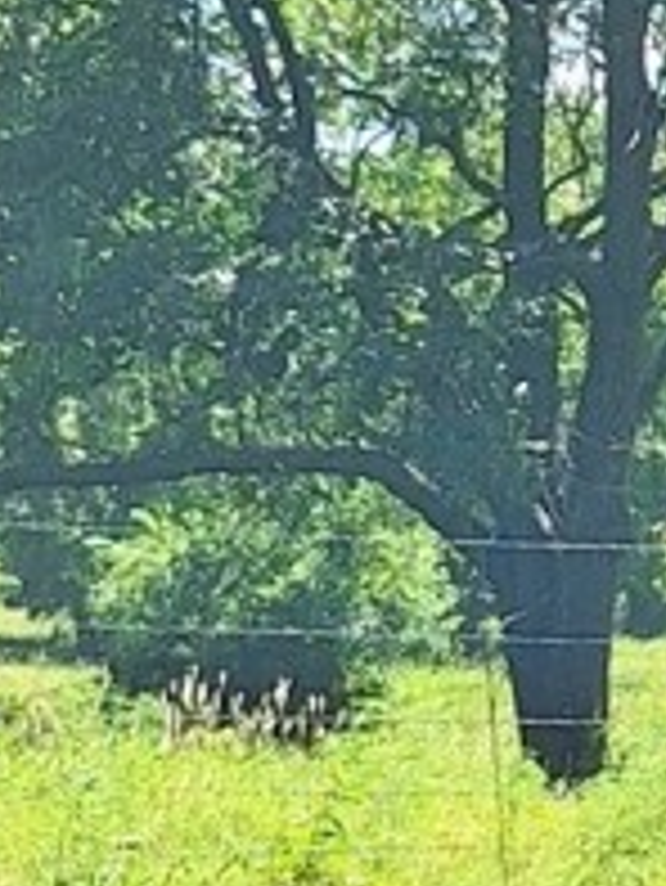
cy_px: 184
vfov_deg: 11.0
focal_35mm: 179
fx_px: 4587
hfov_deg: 7.5
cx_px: 1822
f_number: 1.8
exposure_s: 1/1304
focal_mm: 5.54
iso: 40
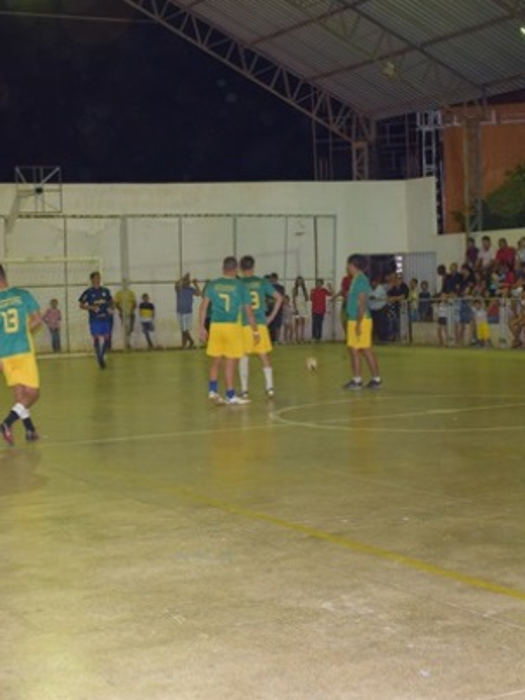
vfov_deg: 31.3
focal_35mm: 62
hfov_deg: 23.7
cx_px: 194
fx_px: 1249
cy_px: 358
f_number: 4
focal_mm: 27
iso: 1250
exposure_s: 1/60
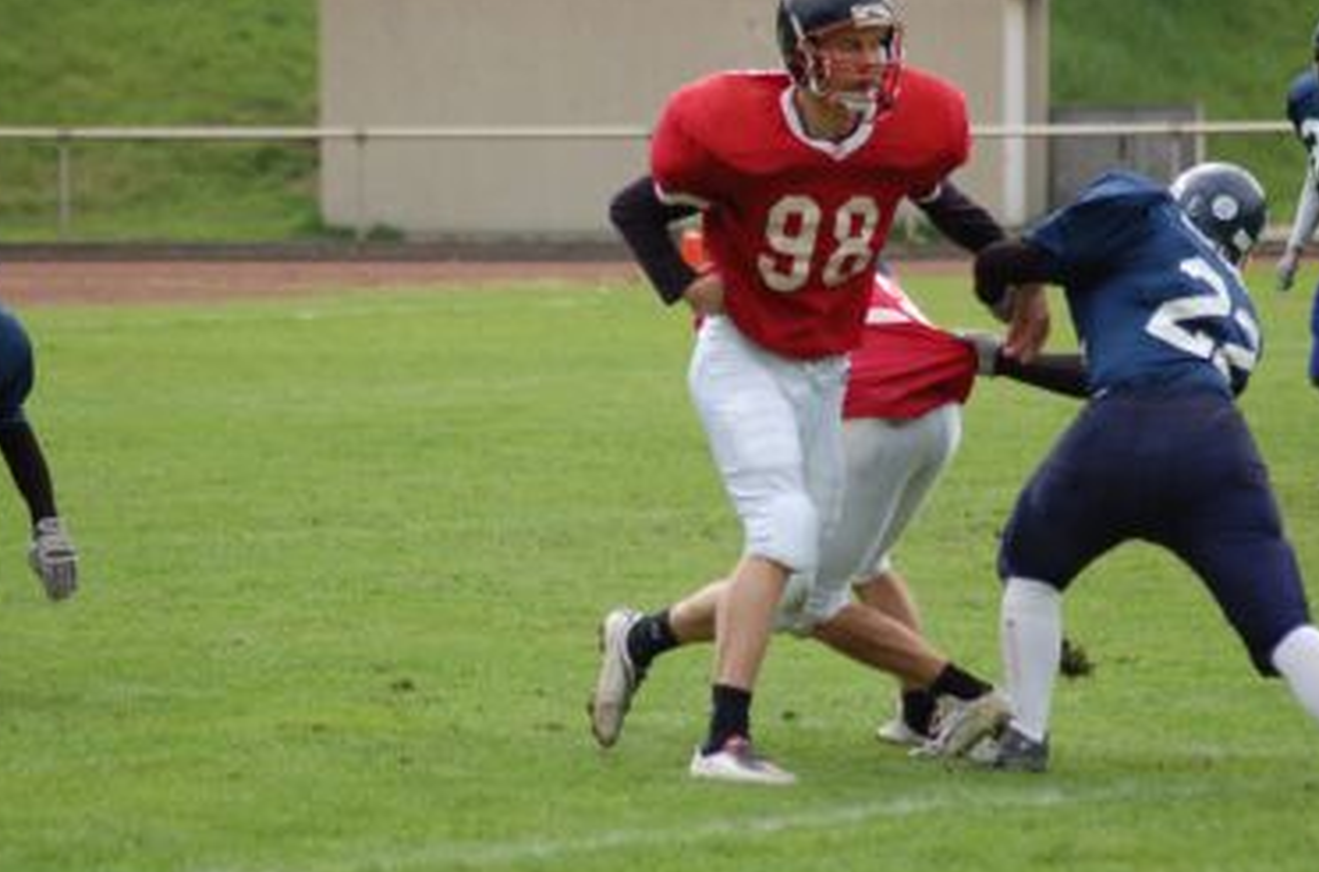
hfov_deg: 8.4
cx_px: 690
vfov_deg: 5.5
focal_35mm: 247
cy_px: 397
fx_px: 9012
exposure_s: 1/800
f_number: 4.5
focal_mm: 135
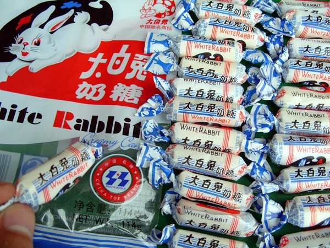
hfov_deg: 52.6
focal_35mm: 35
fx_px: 334
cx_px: 165
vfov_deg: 40.7
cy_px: 124
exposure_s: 1/180
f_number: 2.8
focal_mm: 7.8
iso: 80
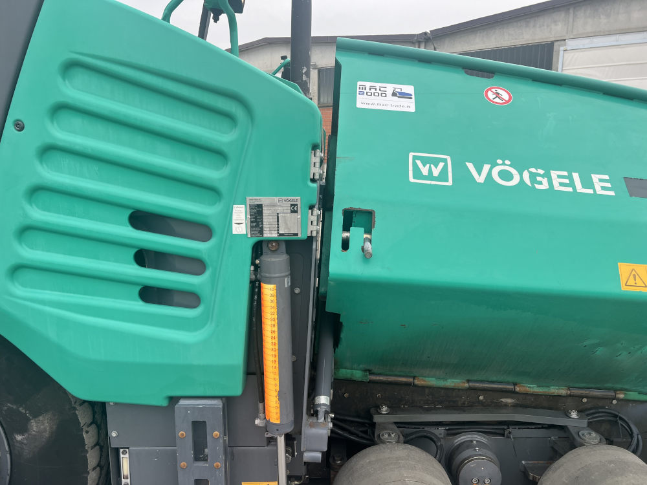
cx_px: 324
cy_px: 242
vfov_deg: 53.1
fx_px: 486
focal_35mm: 26
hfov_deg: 67.3
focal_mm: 5.7
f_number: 1.5
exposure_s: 1/490
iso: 50
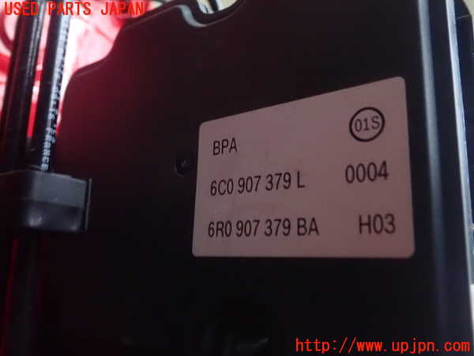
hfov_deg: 60.0
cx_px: 237
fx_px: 411
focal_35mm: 30
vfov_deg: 46.8
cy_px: 178
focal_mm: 5.5
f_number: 2.3
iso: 1600
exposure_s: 1/15
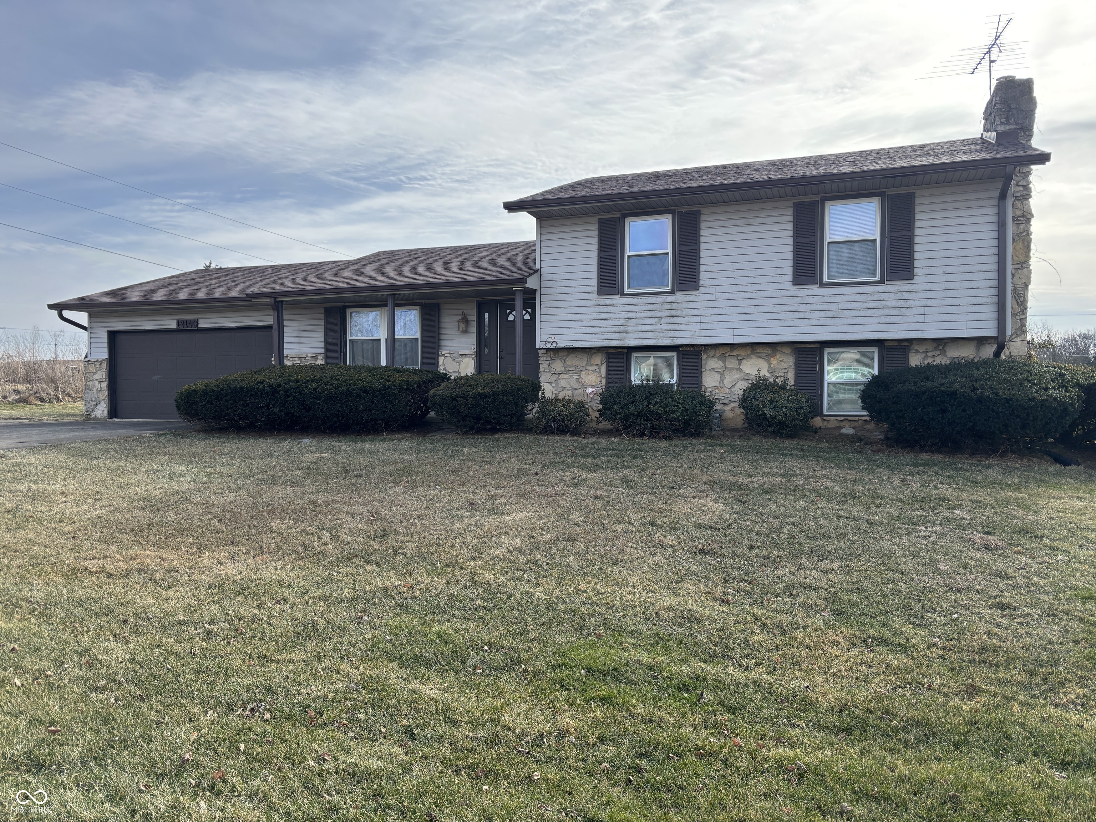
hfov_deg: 67.3
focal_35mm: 26
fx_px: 823
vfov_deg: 53.1
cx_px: 548
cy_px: 411
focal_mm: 5.96
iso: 50
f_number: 1.6
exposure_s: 1/2242
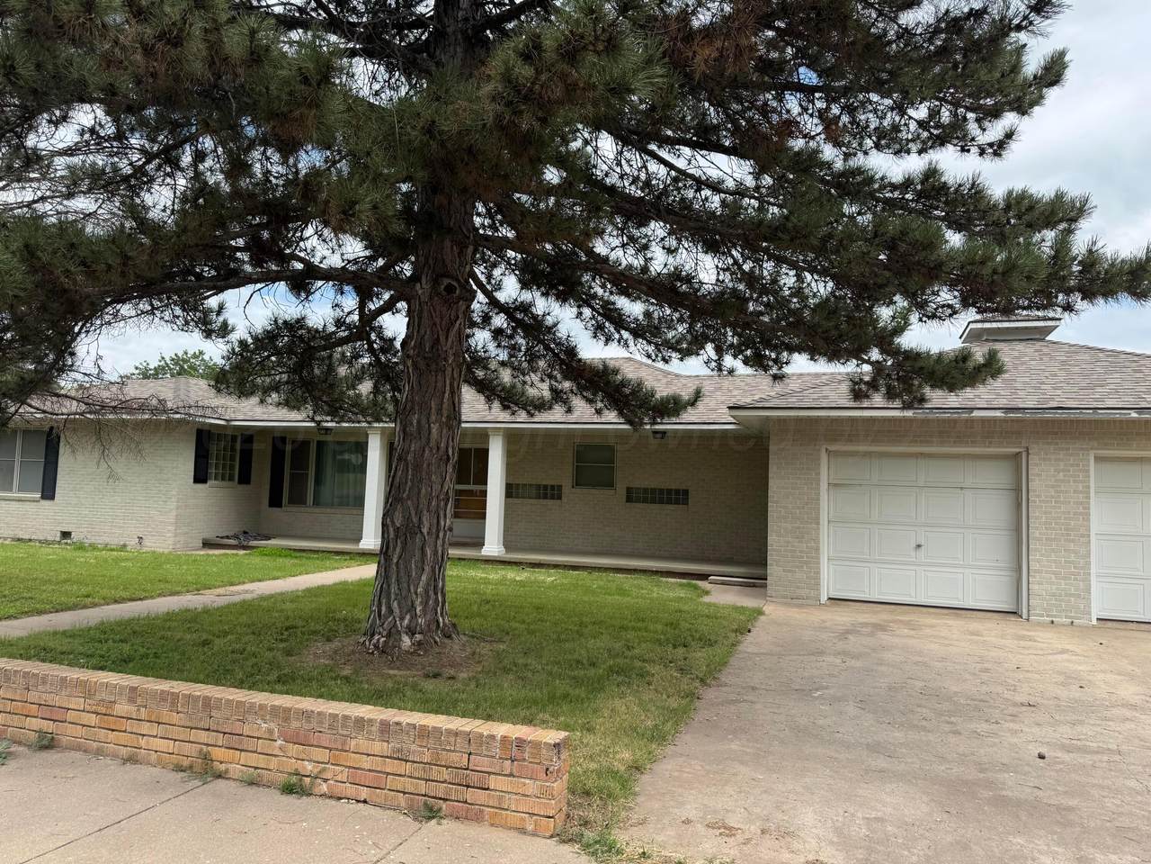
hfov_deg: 71.6
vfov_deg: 56.8
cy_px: 432
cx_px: 576
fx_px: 798
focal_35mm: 24
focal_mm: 6.76
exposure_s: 1/2174
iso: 80
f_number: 1.78
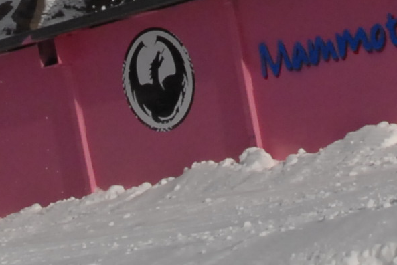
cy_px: -233
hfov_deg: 10.5
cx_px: 236
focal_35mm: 196
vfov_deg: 6.8
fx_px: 2162
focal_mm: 20
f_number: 13
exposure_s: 1/640
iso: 400
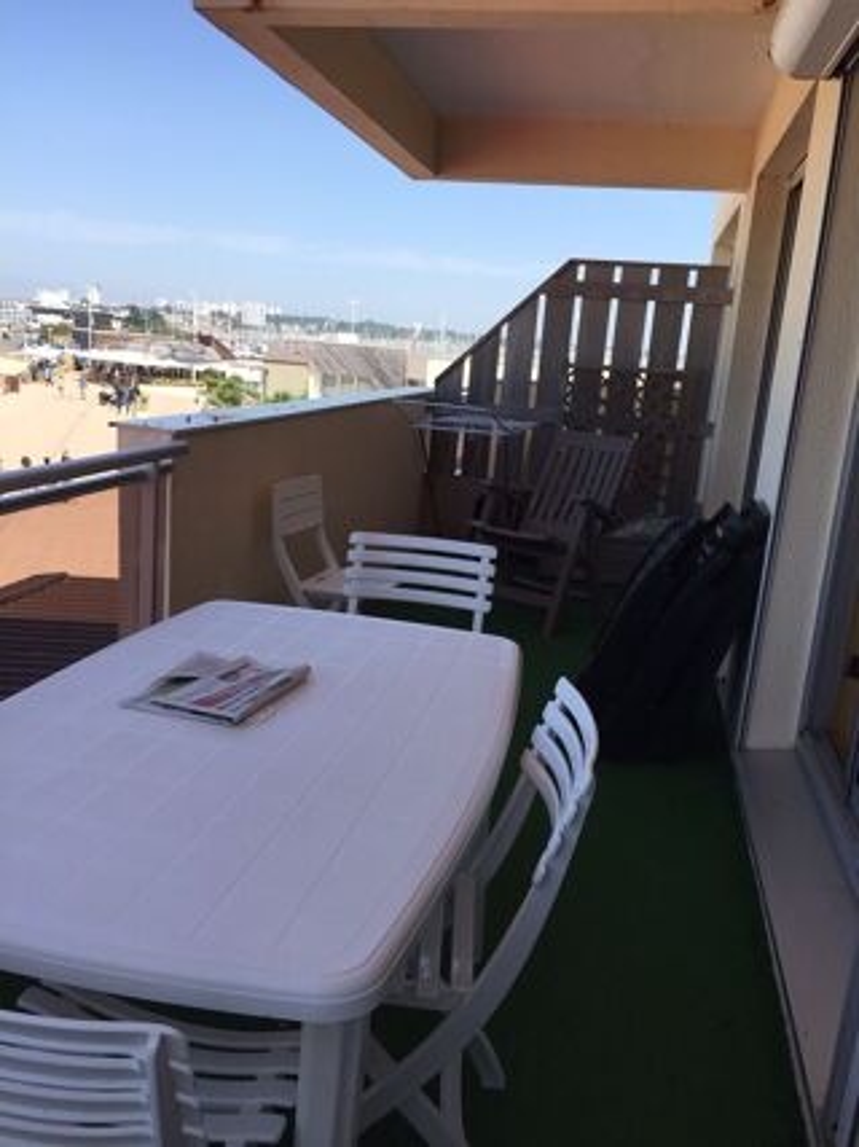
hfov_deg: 48.2
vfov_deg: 61.7
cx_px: 430
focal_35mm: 29
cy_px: 574
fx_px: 960
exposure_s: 1/1236
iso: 32
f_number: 2.2
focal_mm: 4.15
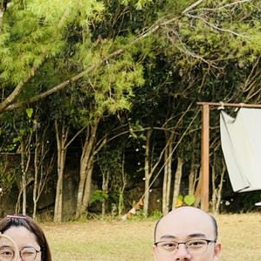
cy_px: 287
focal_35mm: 85
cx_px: -93
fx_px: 725
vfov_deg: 19.5
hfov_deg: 18.7
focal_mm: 6.86
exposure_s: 1/377
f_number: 1.78
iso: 80
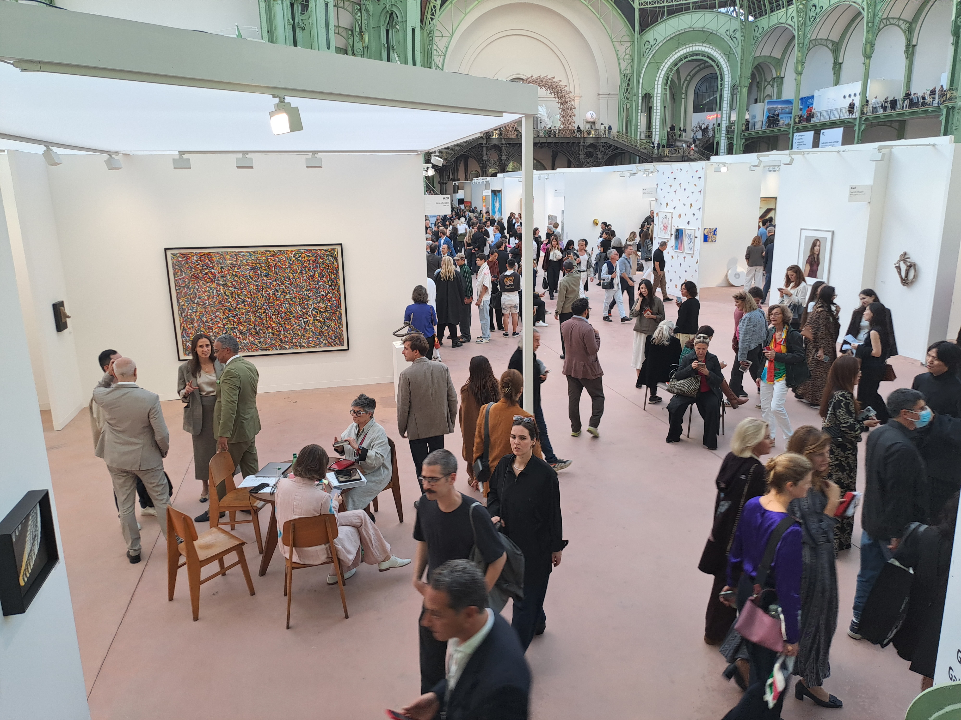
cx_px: 480
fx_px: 694
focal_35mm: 25
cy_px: 360
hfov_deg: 69.4
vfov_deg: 54.9
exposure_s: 1/50
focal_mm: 4.65
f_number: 1.8
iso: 32
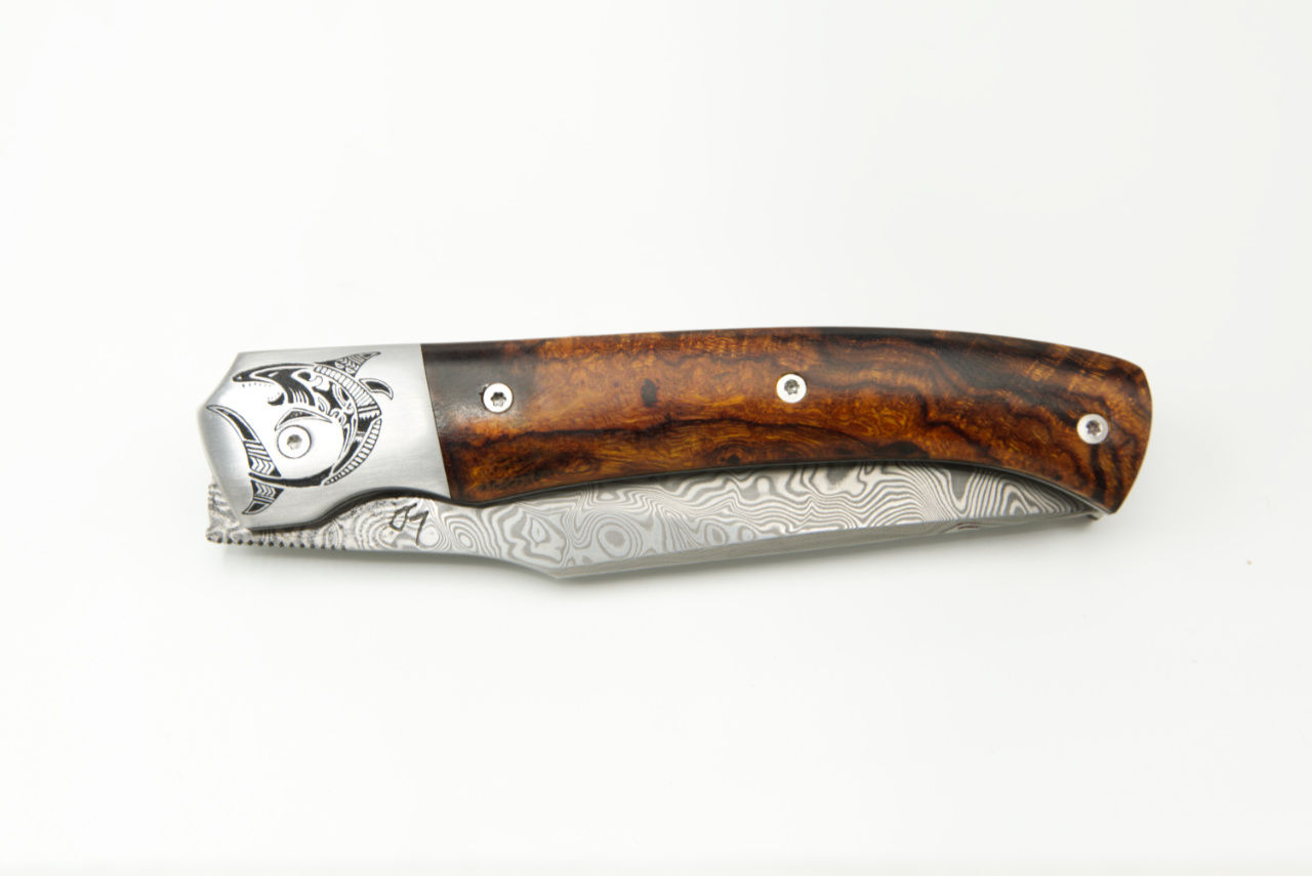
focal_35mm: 52
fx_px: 1914
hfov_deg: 37.8
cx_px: 656
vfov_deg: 25.8
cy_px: 438
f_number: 5.6
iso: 100
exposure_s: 1/80
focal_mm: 35
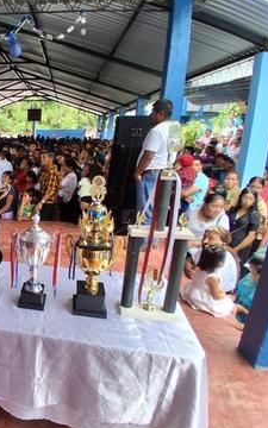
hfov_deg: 42.3
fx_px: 292
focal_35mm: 25
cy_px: 218
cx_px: -2
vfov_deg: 72.5
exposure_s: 1/157
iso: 50
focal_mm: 1.4
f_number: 2.2
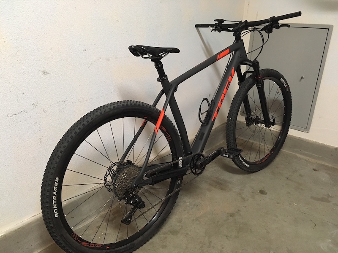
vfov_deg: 48.2
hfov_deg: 61.7
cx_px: 169
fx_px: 283
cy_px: 126
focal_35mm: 29
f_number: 2.2
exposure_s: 1/30
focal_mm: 4.15
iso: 200
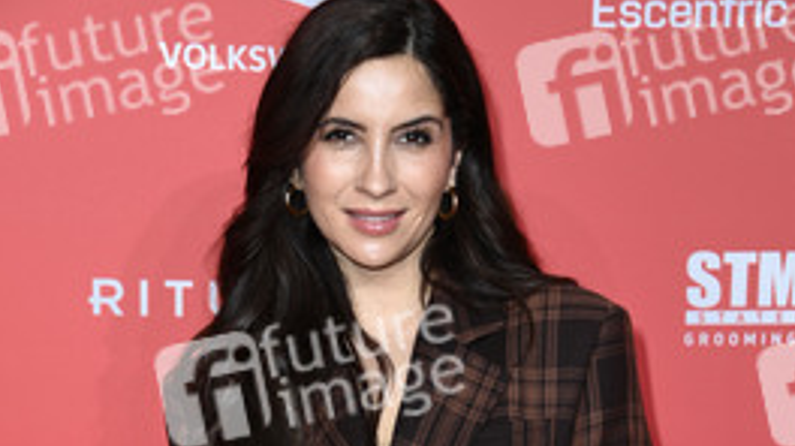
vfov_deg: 8.4
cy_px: 527
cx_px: 398
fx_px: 3012
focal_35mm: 143
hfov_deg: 15.0
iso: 1000
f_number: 5.6
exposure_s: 1/250
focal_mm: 90
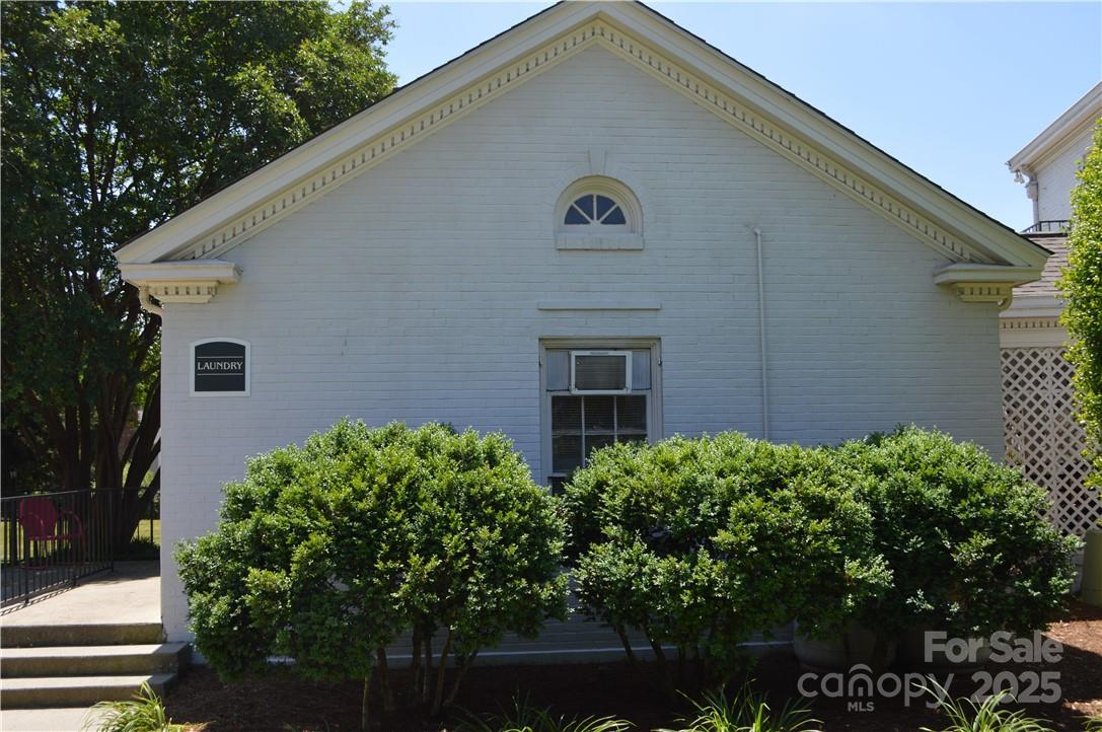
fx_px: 1009
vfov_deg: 39.9
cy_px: 366
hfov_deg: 57.3
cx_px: 551
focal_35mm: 33
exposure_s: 1/200
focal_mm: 22
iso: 100
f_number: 7.1
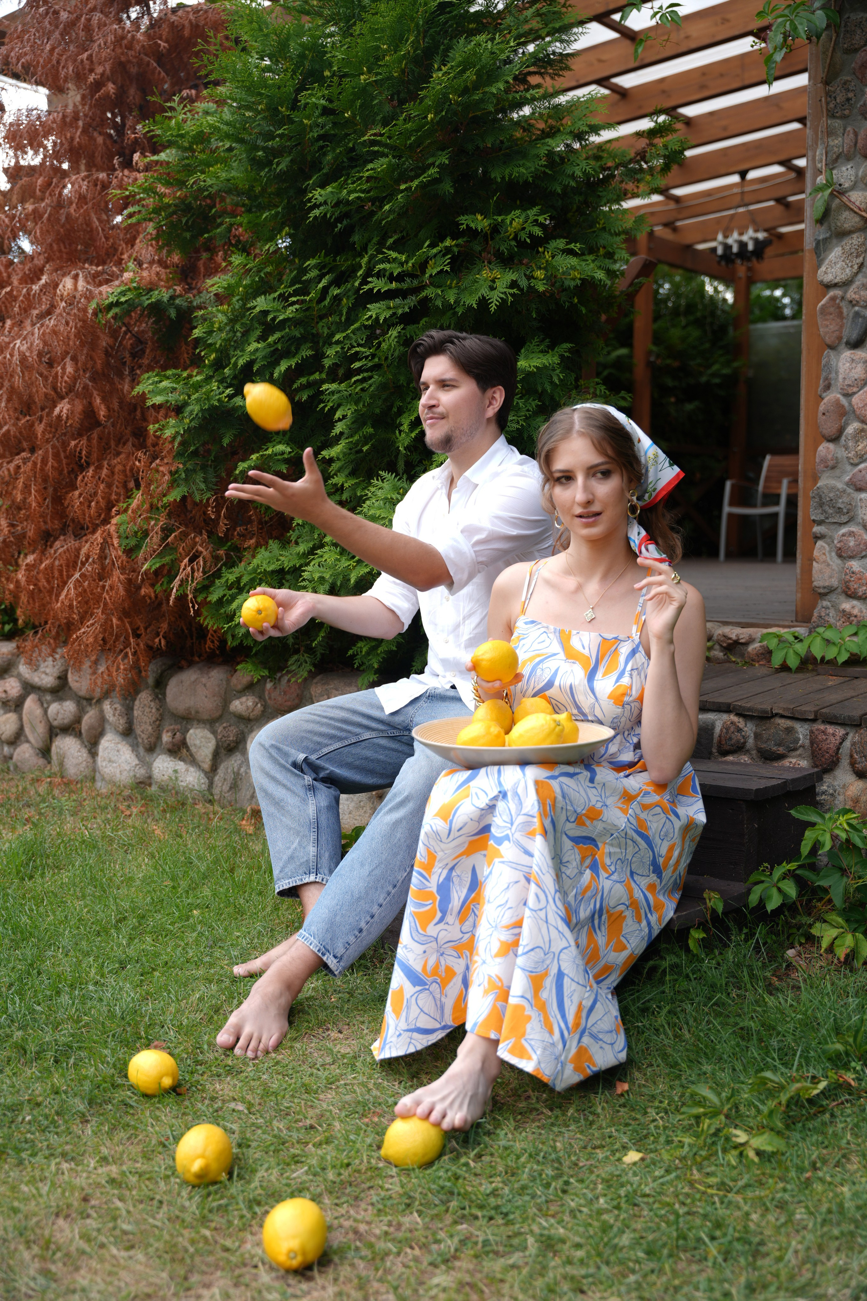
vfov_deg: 49.1
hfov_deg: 33.9
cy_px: 650
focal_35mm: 39
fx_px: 1423
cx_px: 434
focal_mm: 39.4
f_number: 3.2
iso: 80
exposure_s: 1/200
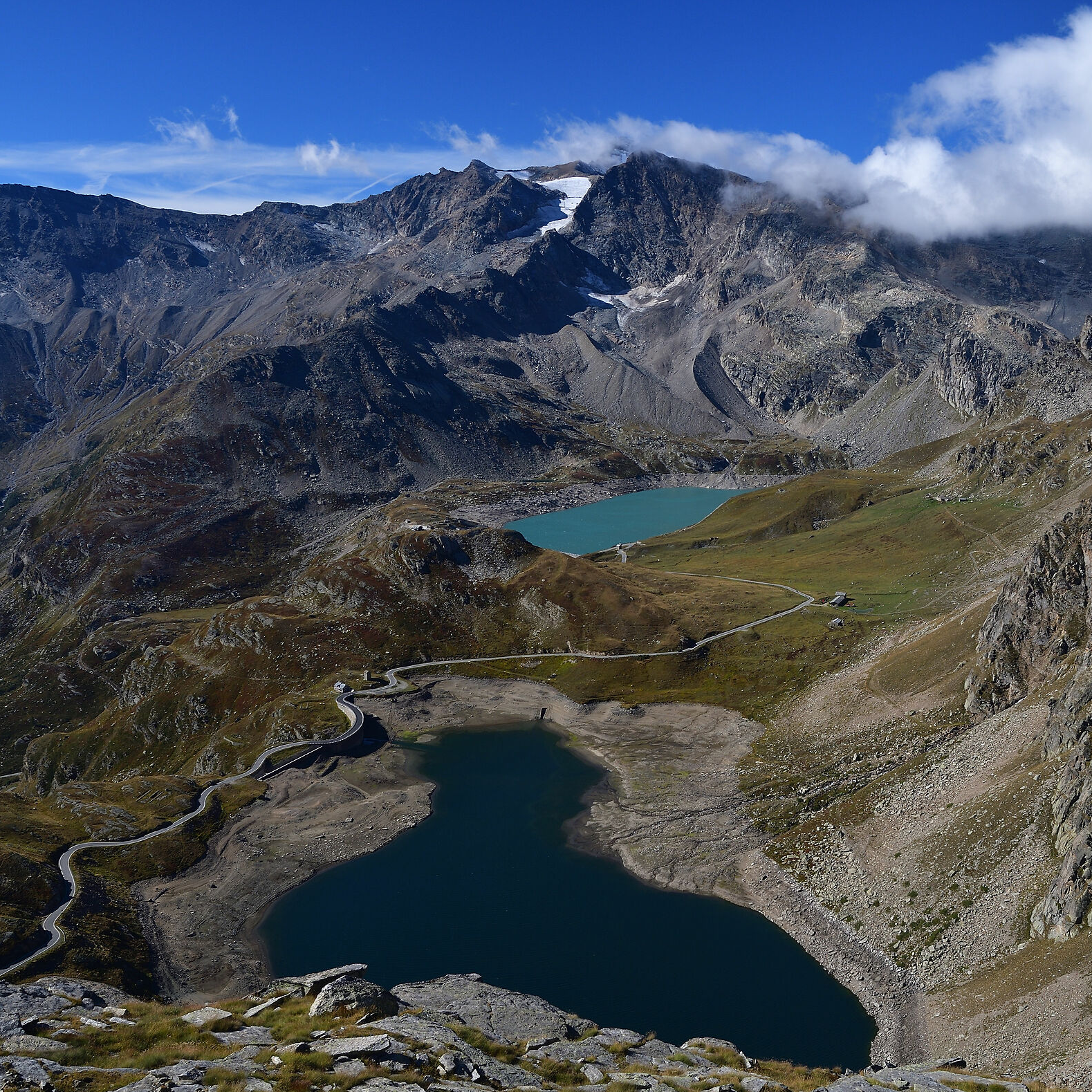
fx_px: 1106
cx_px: 652
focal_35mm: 31
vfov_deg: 52.5
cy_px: 547
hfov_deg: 52.2
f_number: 8
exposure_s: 1/125
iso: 100
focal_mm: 16
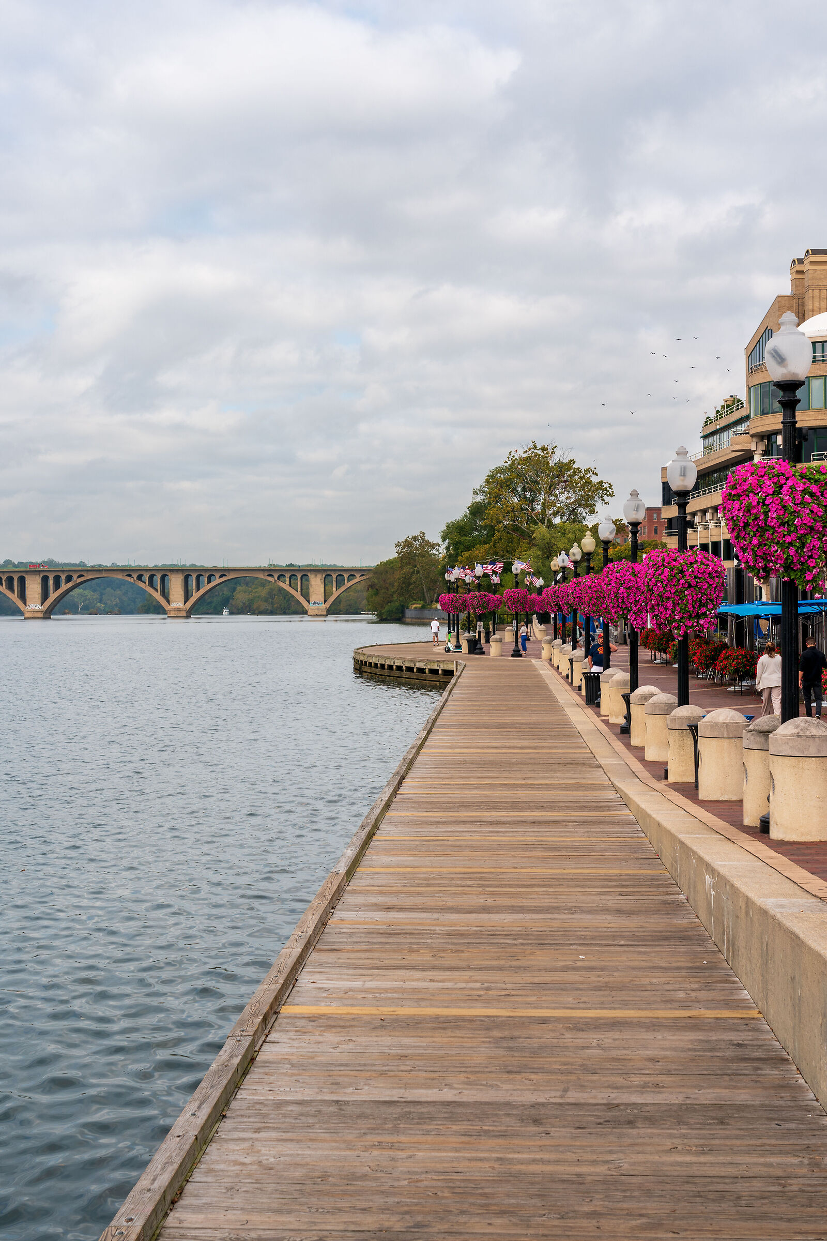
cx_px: 414
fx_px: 1688
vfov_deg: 40.3
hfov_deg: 27.5
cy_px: 620
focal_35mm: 49
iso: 100
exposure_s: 1/160
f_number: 9
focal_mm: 49
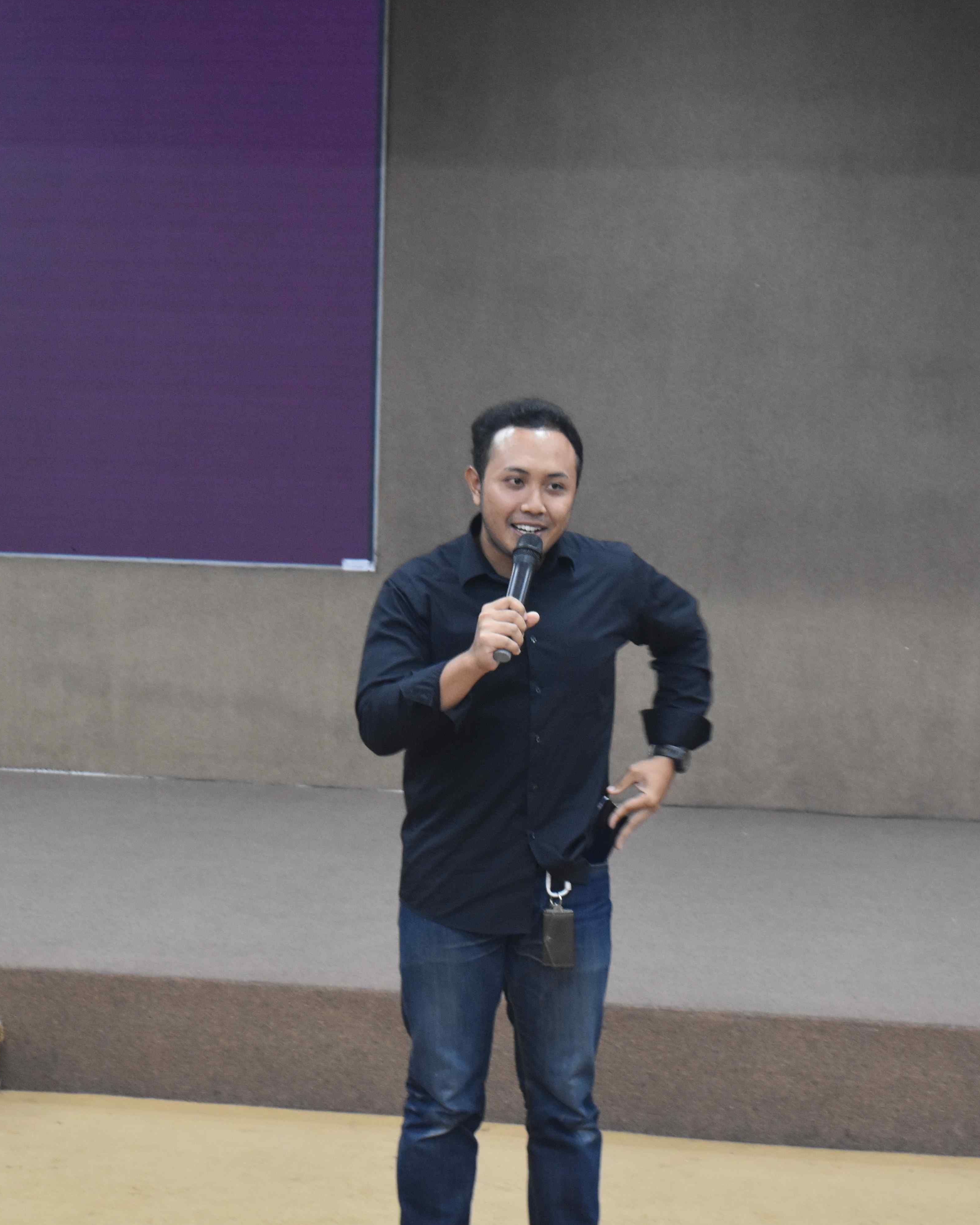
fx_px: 3698
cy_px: 612
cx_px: 488
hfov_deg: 15.1
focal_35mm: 102
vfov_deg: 18.8
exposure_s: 1/30
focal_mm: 48
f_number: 5.3
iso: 2200
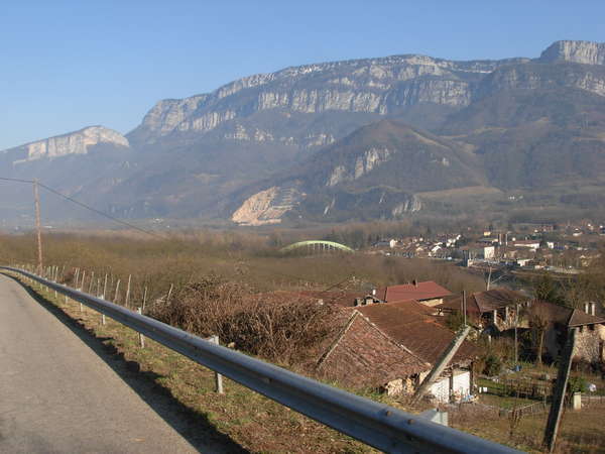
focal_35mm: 38
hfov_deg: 49.0
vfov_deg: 37.7
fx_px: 664
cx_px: 302
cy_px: 227
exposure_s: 1/395
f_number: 4.9
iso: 79
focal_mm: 6.3
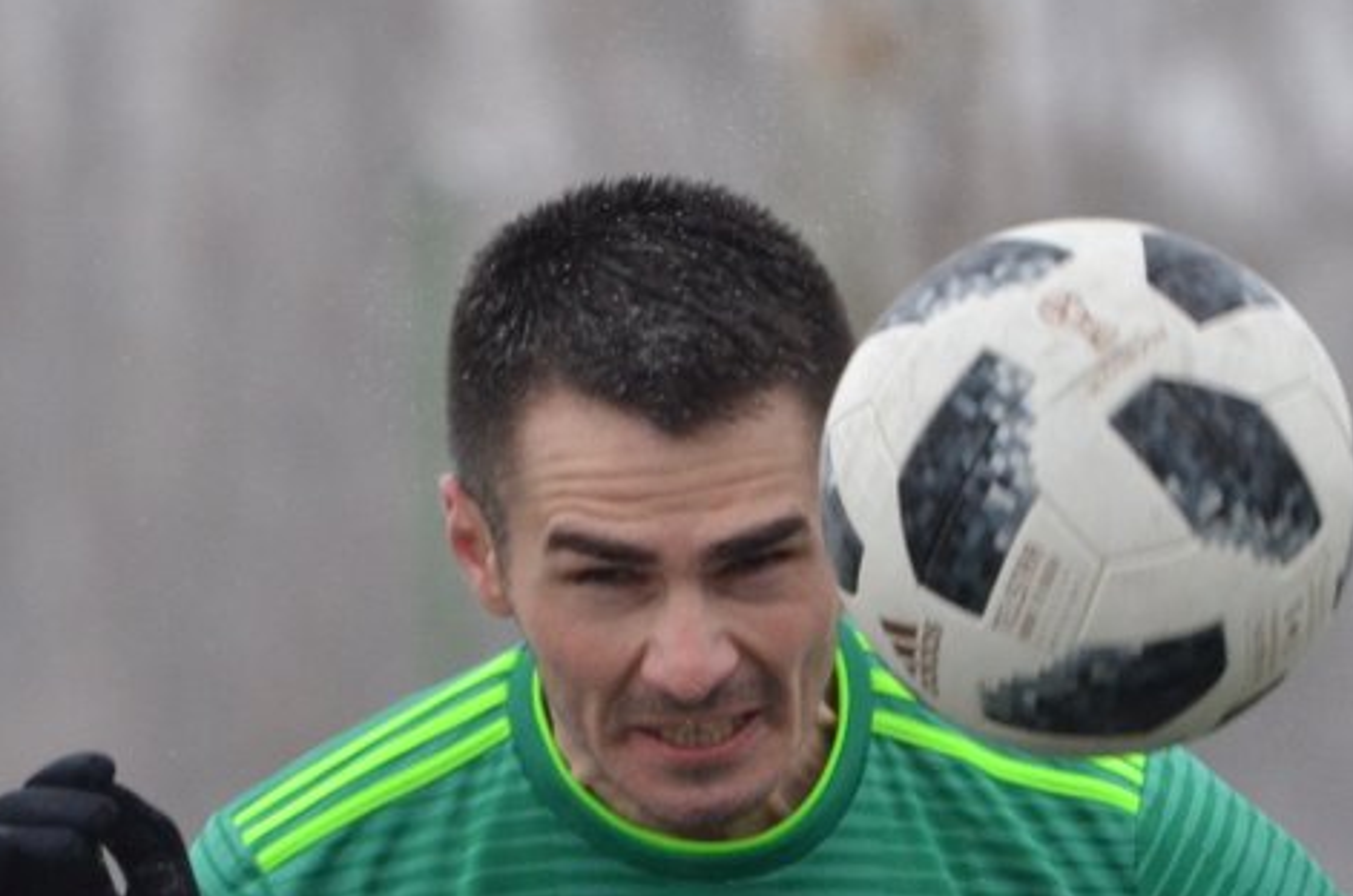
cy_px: 808
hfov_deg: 2.3
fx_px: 34431
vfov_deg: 1.5
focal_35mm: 918
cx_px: 411
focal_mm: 240
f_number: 5.6
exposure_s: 1/1000
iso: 1250
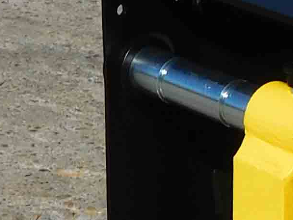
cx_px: 126
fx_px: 3208
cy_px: 601
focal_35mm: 379
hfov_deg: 5.2
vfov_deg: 3.8
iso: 125
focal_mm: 8.9
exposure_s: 1/500
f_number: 8.2
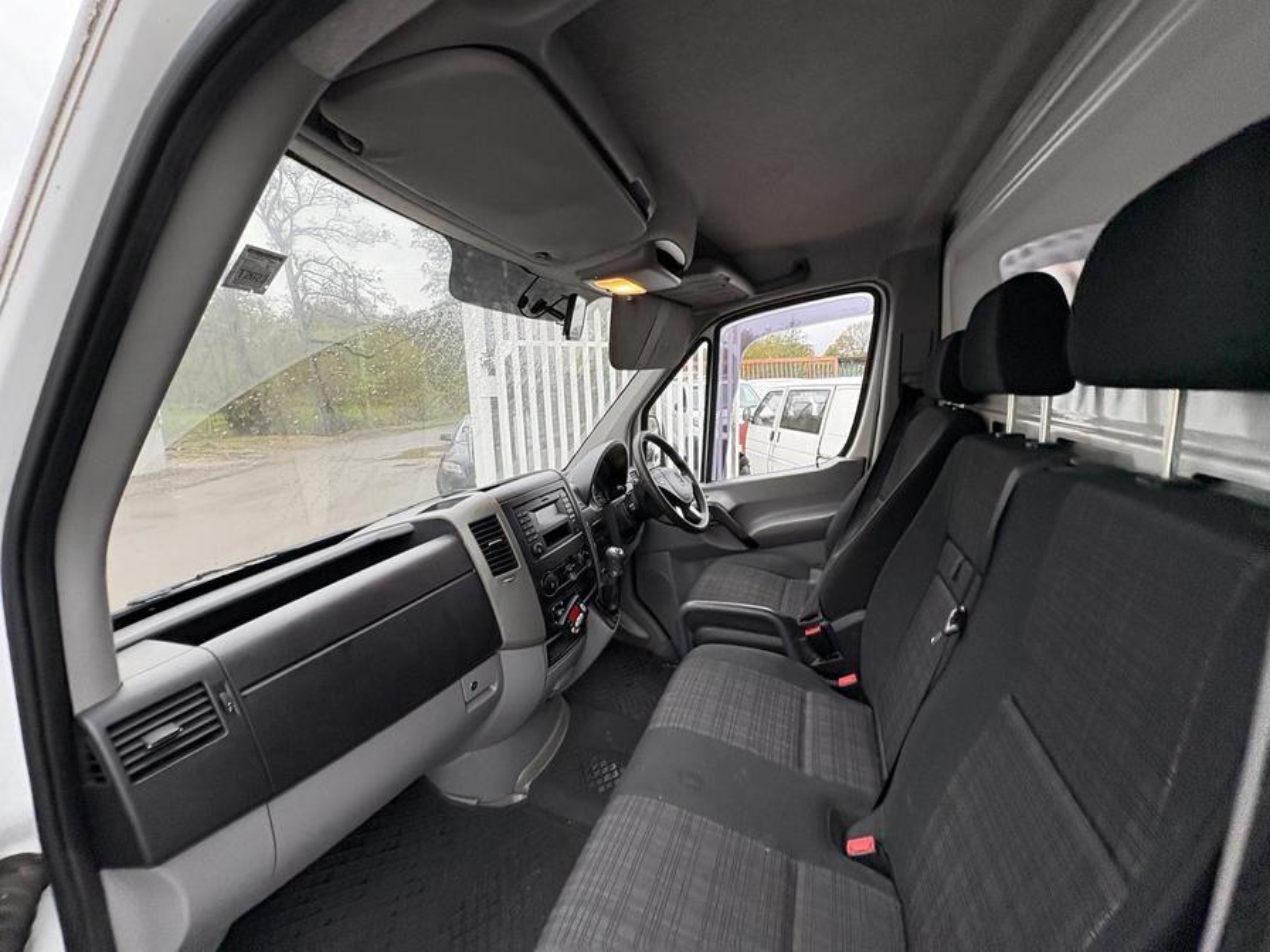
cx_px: 635
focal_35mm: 14
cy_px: 476
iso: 125
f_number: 2.2
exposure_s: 1/99
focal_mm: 2.22
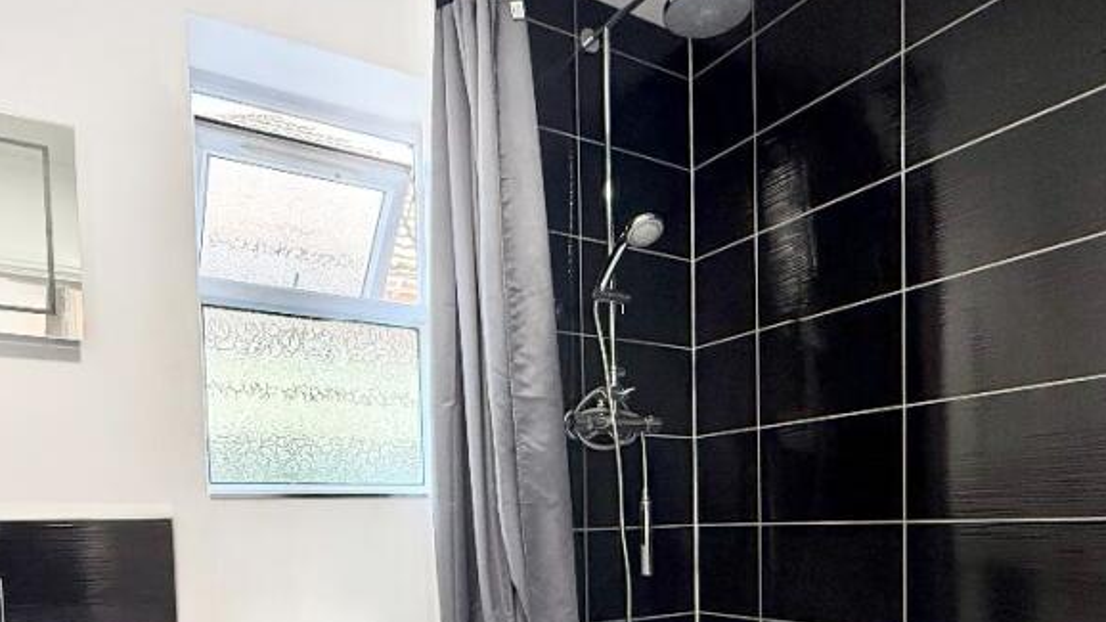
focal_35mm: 27
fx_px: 792
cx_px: 501
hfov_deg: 69.7
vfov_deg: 39.8
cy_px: 559
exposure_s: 1/100
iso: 200
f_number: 2.2
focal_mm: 2.22
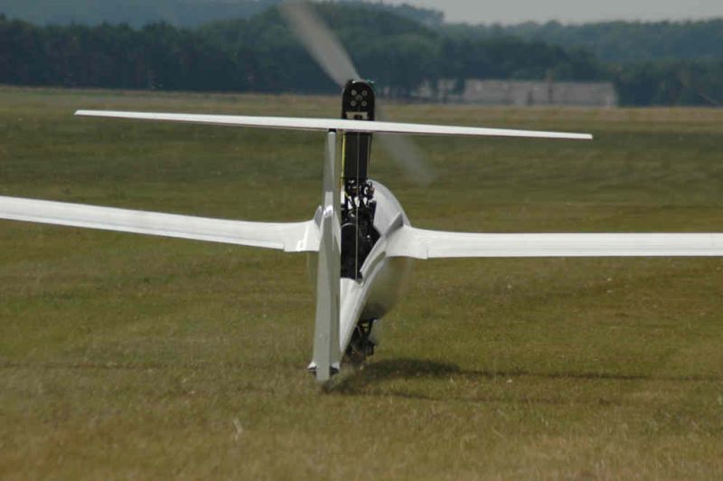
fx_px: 9030
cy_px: 240
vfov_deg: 3.0
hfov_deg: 4.6
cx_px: 362
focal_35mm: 450
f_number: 8
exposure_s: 1/1250
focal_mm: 300
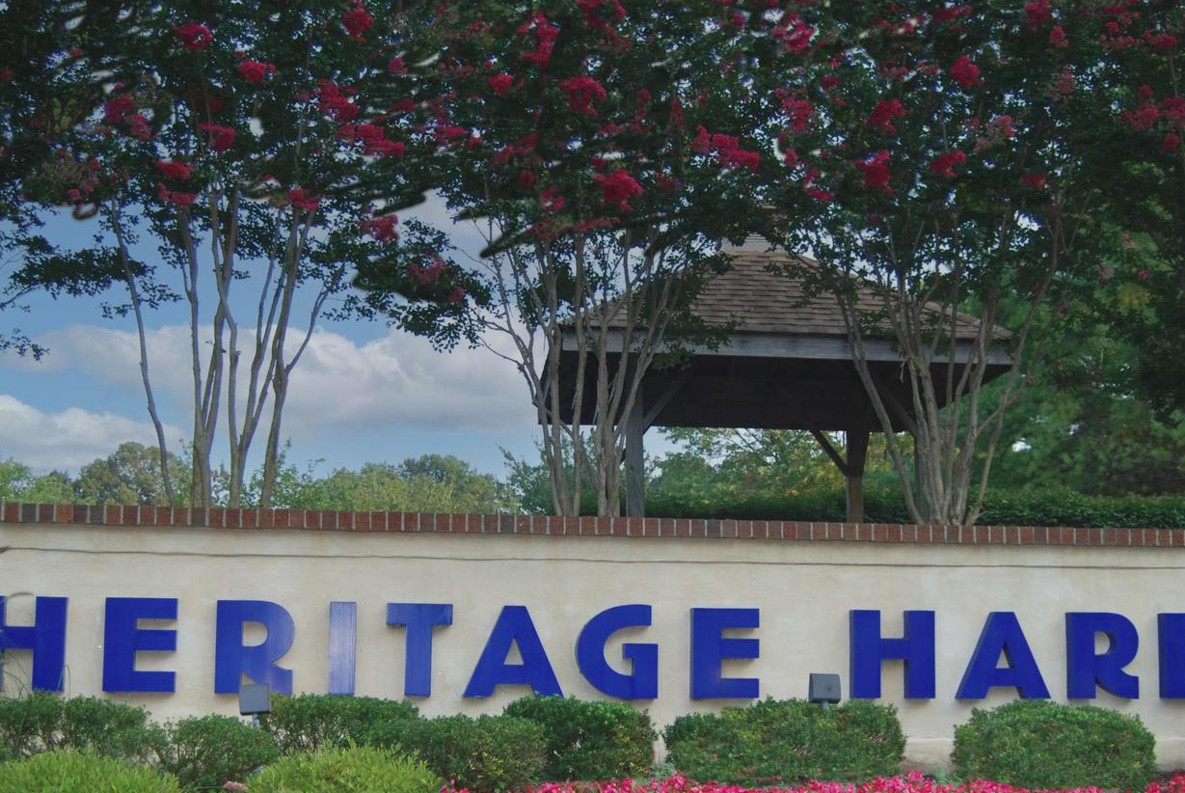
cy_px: 465
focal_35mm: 50
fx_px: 1647
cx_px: 571
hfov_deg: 39.6
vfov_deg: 27.0
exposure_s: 1/125
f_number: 3.8
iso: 110
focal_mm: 20
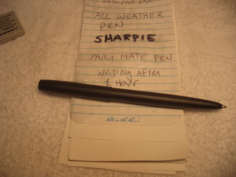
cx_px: 118
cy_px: 88
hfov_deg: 52.6
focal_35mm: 35
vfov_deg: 40.7
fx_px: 239
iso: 50
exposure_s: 1/100
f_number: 2.6
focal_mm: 5.8
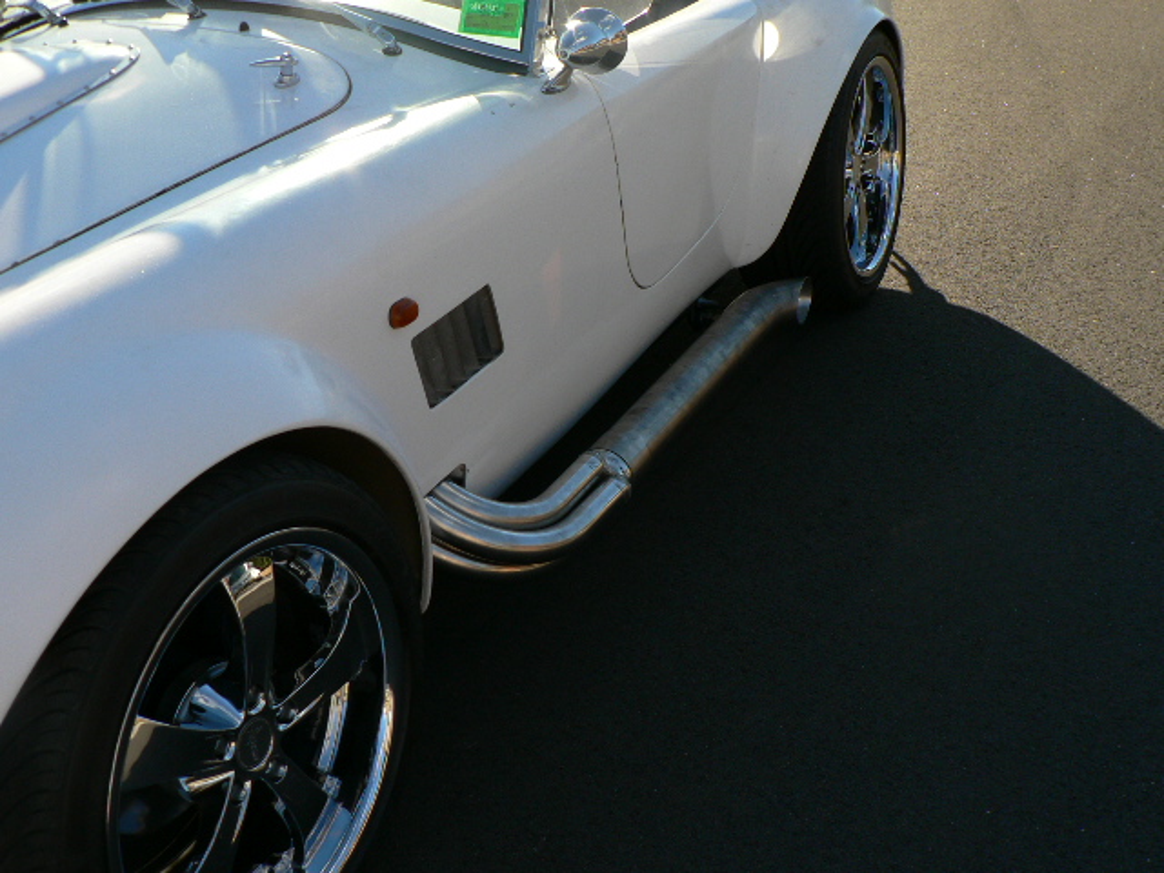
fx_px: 1412
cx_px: 582
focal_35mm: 42
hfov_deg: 44.8
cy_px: 436
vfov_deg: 34.3
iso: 80
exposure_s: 1/250
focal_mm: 6.9
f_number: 4
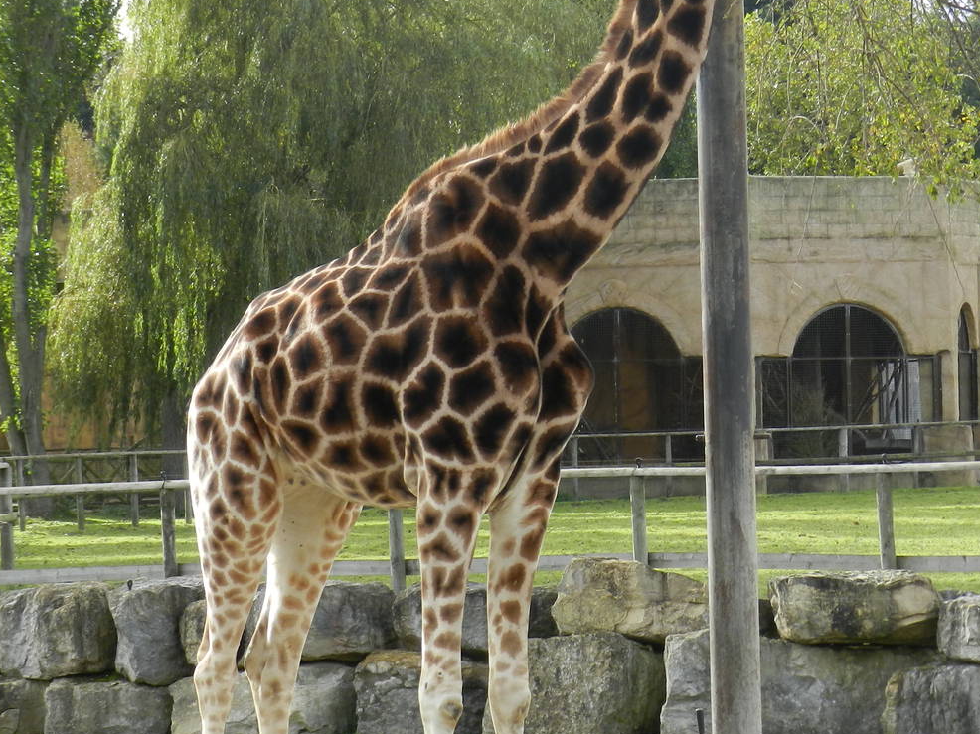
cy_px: 311
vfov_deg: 7.0
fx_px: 5972
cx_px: 612
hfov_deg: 9.4
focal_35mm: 211
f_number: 5
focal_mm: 23.1
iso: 160
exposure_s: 1/160
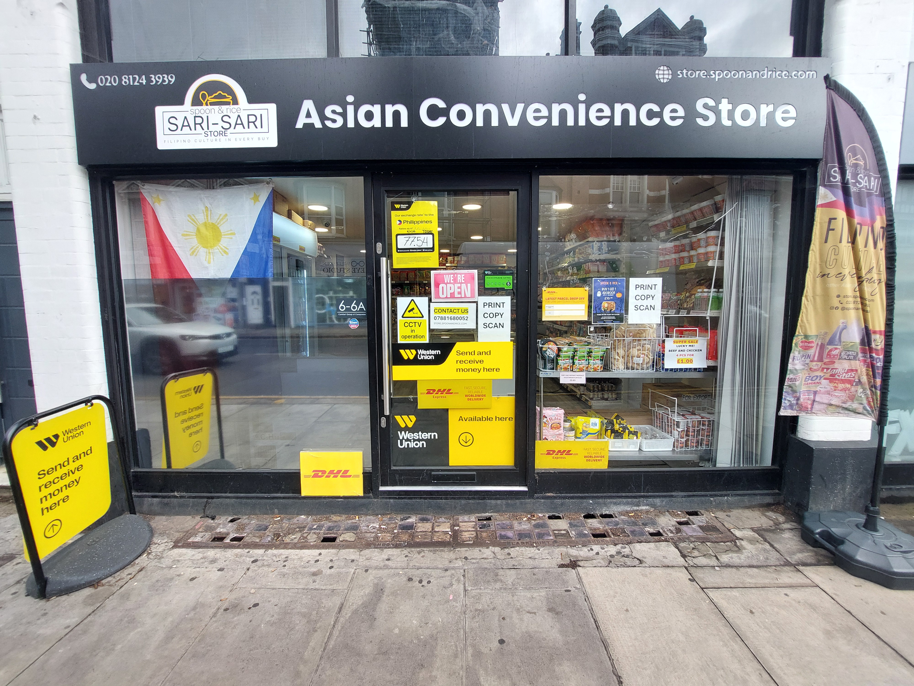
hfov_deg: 106.2
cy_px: 343
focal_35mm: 13
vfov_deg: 89.9
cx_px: 457
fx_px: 343
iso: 50
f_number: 2.2
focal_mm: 1.74
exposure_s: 1/156
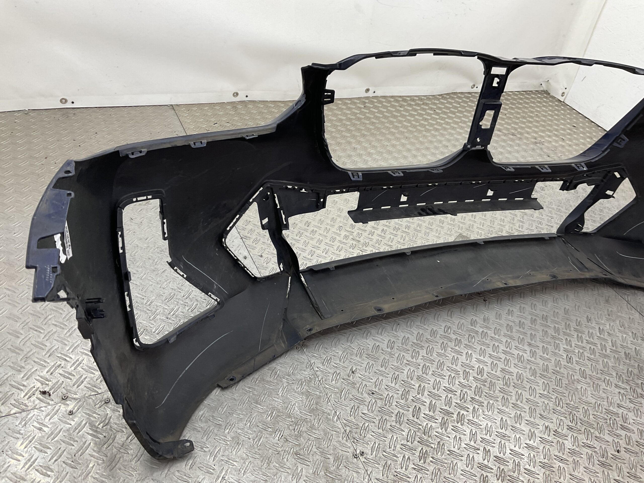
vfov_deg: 48.2
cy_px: 242
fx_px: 540
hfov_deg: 61.7
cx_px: 322
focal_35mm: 29
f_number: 1.8
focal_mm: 3
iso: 32
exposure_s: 1/100
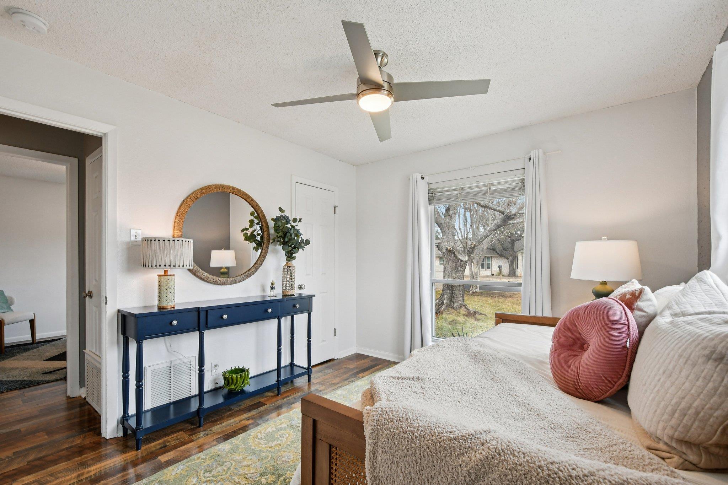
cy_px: 242
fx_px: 303
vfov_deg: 77.3
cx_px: 364
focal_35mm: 15
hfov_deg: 100.4
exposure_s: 1/80
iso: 400
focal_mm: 10
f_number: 8
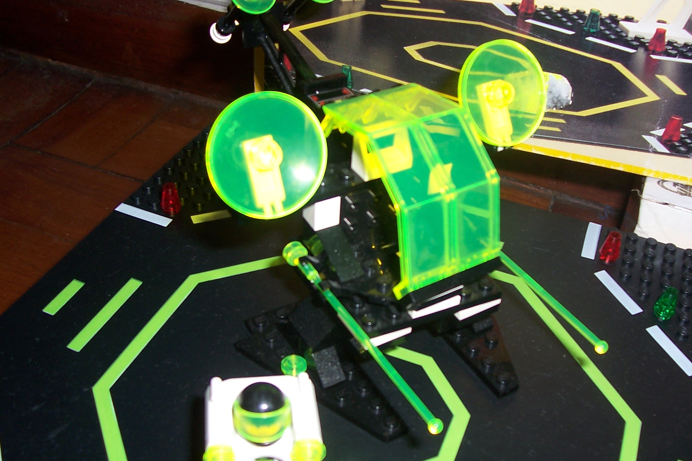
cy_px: 270
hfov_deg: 48.4
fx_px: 769
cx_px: 377
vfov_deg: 33.3
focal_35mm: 40
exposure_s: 1/60
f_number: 2.7
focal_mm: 5.6
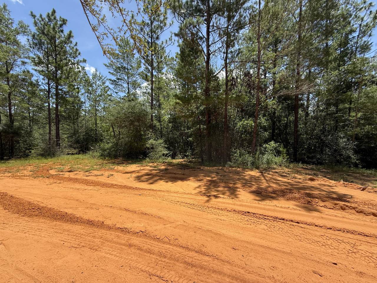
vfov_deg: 85.7
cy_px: 142
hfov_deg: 102.1
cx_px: 188
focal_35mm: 14
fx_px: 152
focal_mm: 2.22
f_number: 2.2
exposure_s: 1/779
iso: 50
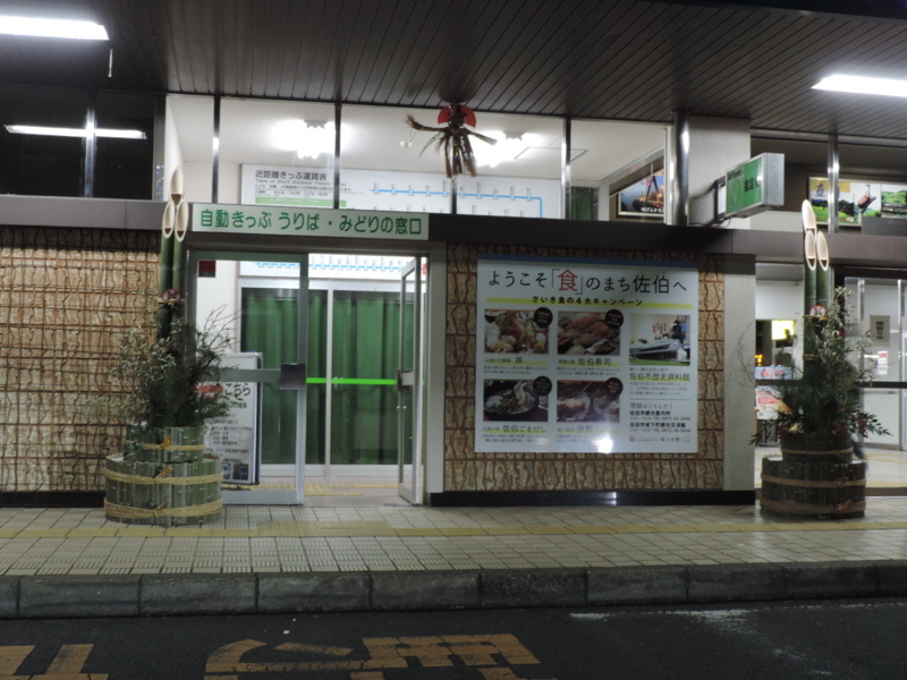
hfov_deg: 43.9
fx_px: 1127
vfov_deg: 33.6
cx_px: 454
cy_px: 340
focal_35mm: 43
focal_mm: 7.6
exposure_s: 1/15
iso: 400
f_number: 3.4
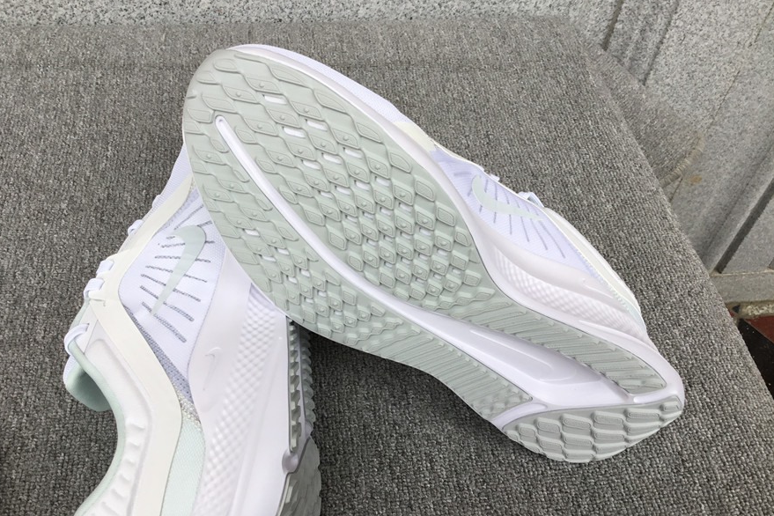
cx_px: 380
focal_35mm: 33
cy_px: 265
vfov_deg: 40.0
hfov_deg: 57.2
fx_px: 709
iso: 25
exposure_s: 1/128
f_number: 2.4
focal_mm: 3.3
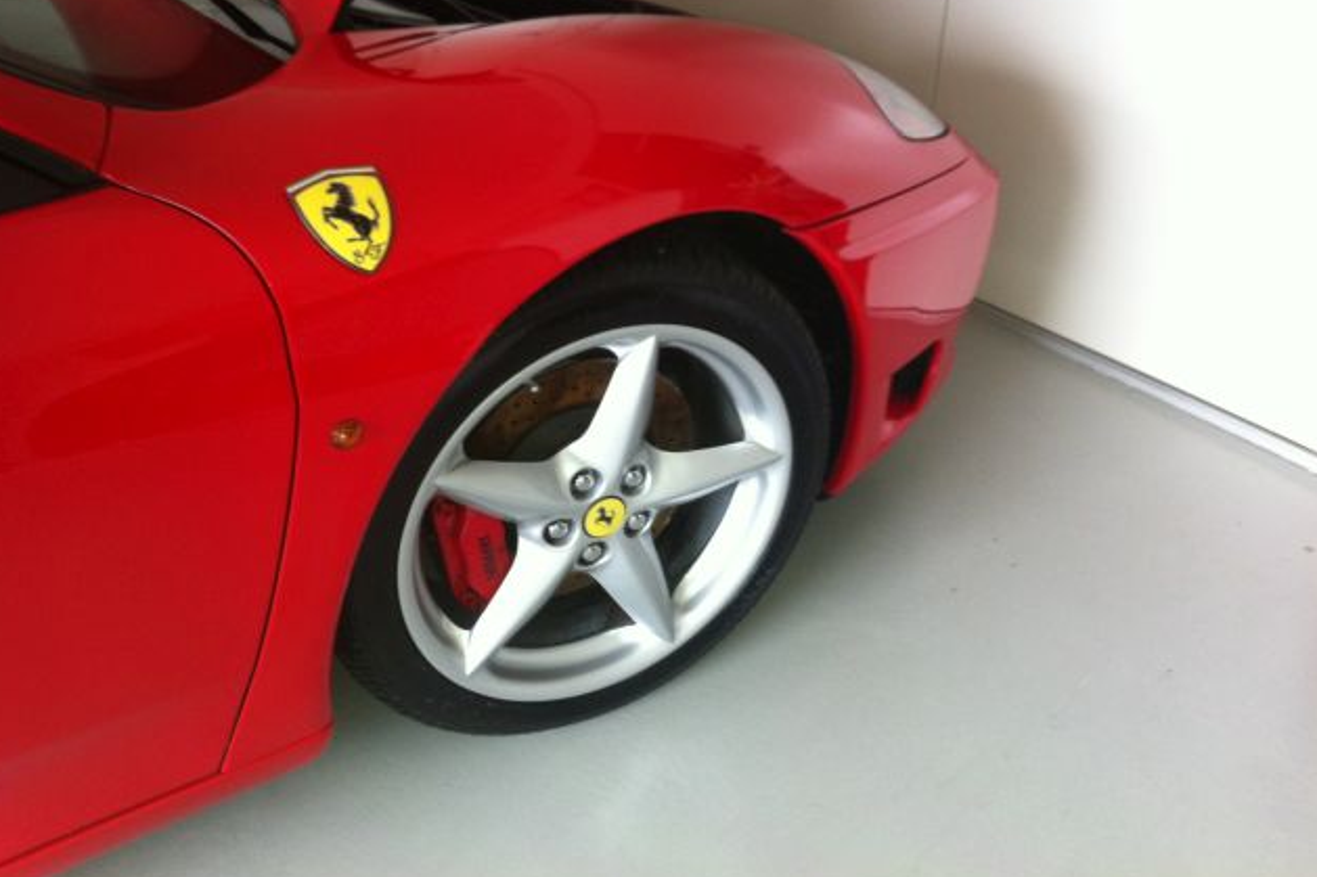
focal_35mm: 37
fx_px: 1353
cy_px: 402
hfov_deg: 51.9
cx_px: 655
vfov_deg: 35.9
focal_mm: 3.85
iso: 100
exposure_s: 1/15
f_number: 2.8
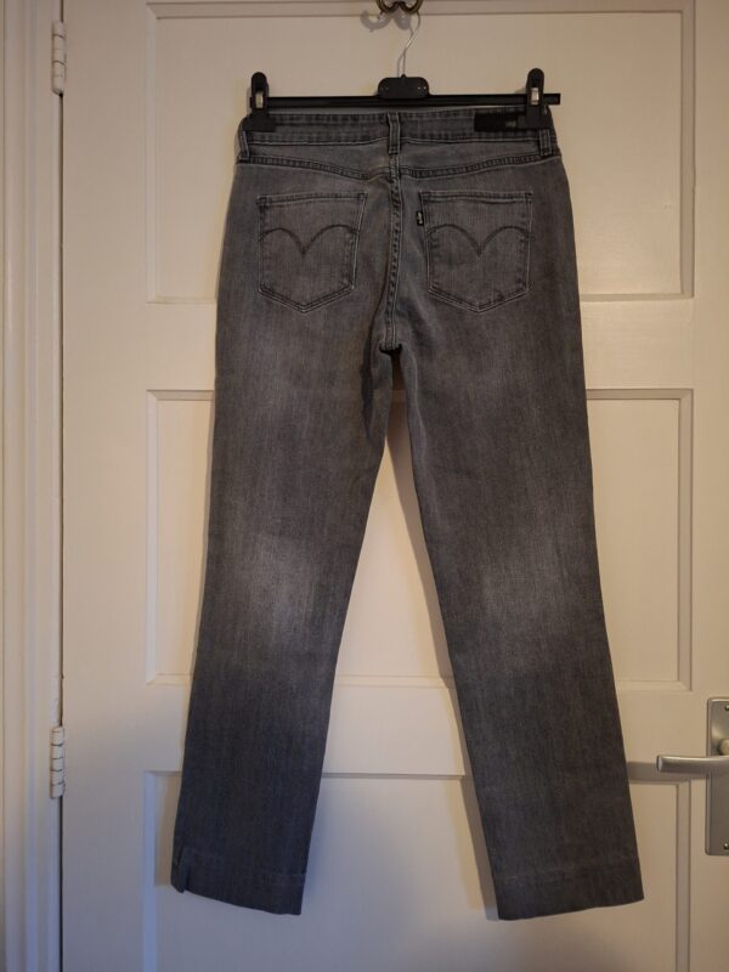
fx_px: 646
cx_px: 364
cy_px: 486
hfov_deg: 58.9
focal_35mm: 23
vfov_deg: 73.9
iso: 1000
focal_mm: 5.54
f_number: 1.8
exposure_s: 1/20
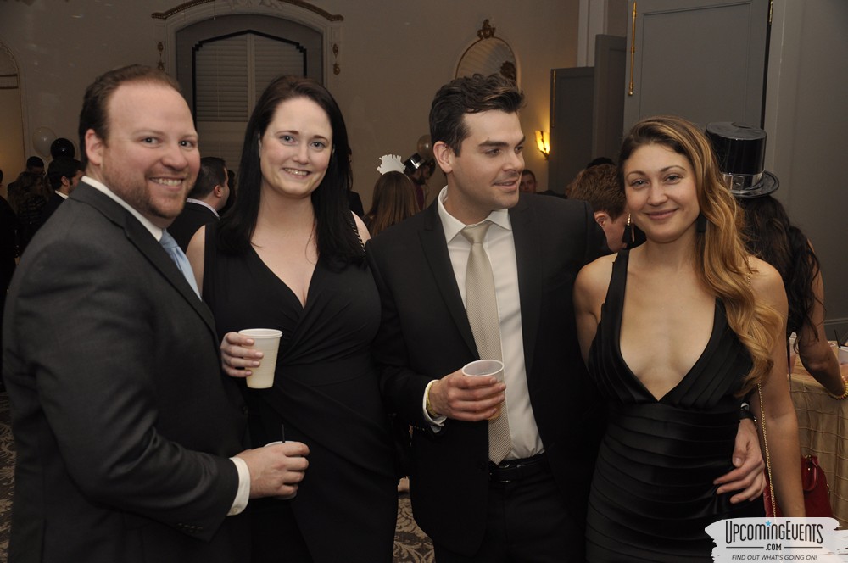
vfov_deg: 35.4
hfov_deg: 51.3
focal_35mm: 38
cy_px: 282
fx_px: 882
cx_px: 424
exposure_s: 1/60
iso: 400
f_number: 5
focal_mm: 25
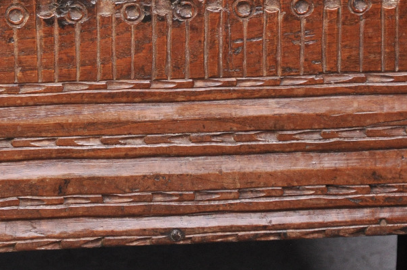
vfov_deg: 3.3
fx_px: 4702
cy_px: 92
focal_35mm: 416
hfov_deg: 5.0
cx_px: 87
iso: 800
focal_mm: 105
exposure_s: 1/100
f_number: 5.6
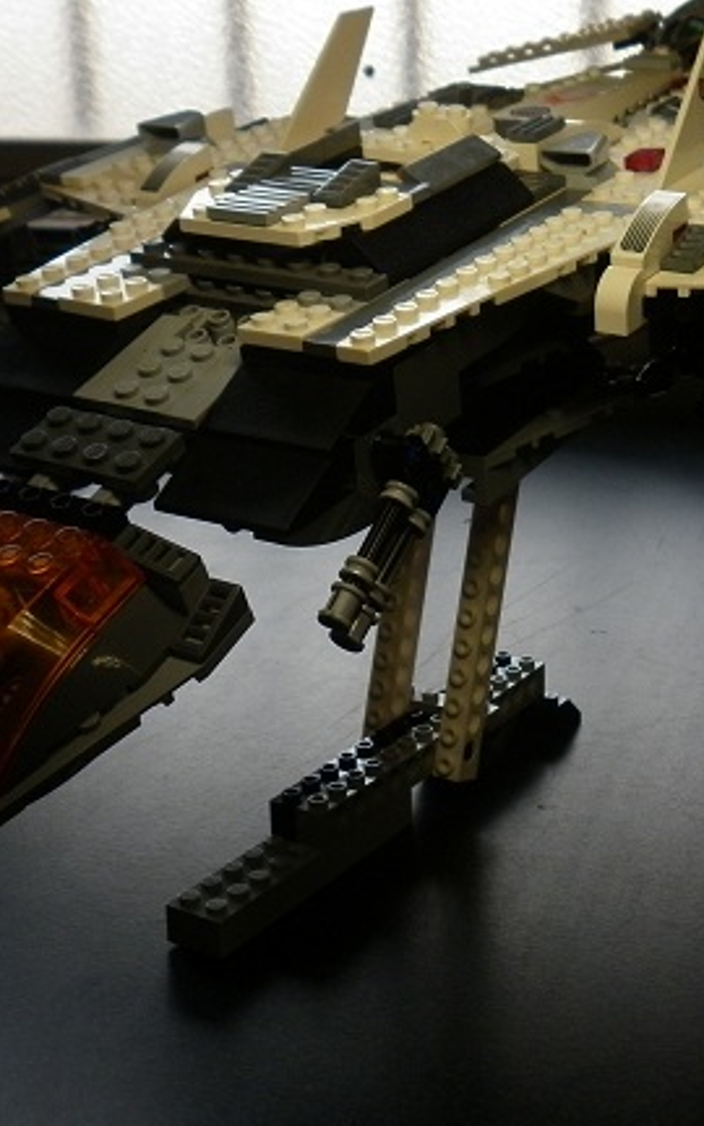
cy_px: 550
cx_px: 488
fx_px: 1688
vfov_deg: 36.9
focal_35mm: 55
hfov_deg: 23.4
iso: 80
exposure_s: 1/125
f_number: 2.8
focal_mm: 5
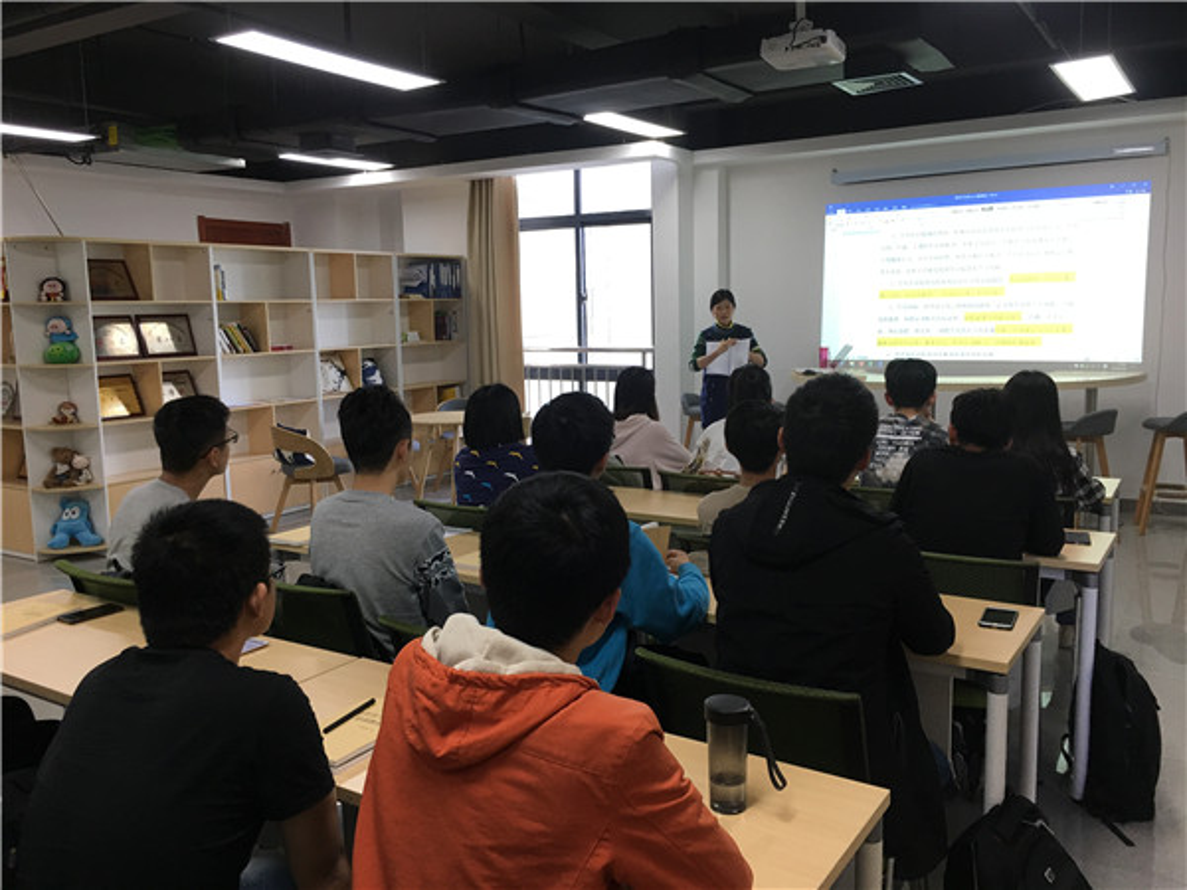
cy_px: 445
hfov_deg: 61.7
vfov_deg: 48.2
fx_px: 994
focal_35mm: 29
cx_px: 594
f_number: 2.2
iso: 40
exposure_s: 1/33
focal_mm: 4.15
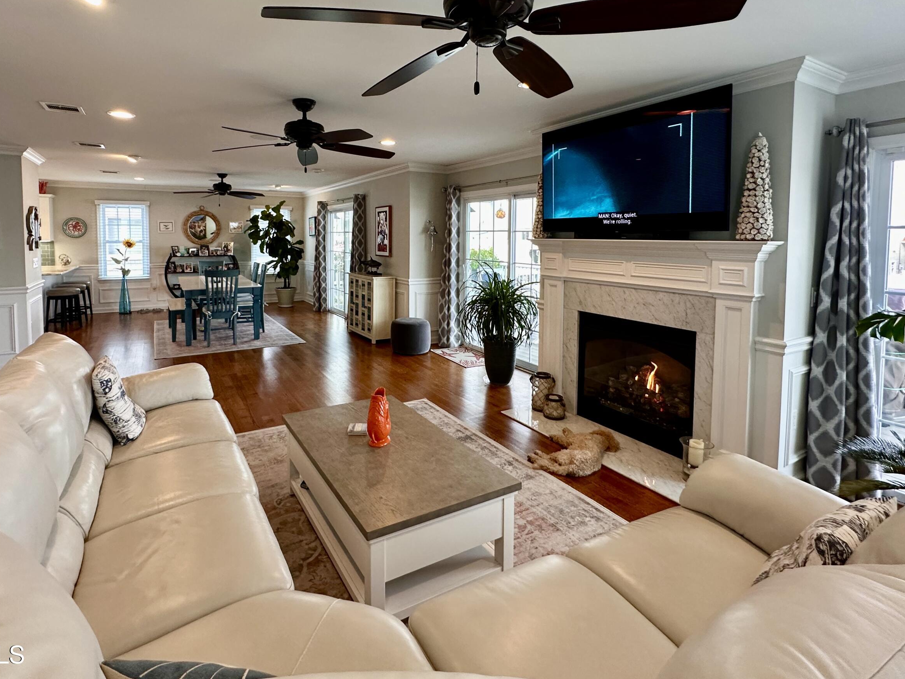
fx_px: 471
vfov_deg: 70.5
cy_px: 258
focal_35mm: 18
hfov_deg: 87.4
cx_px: 403
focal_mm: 2.22
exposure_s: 1/120
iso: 200
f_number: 2.2
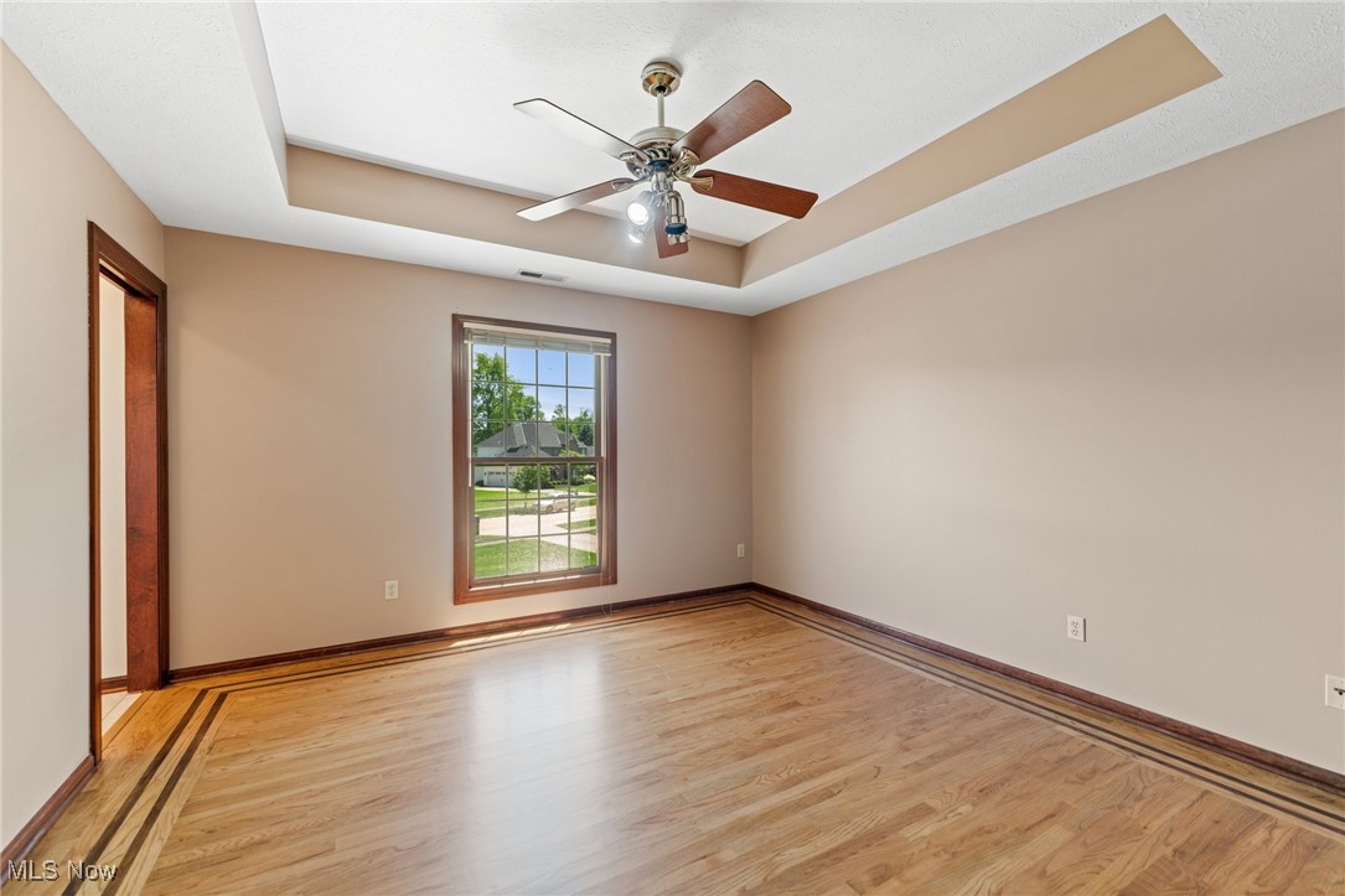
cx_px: 672
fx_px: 523
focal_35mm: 14
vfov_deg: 81.2
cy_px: 448
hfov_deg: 104.3
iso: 640
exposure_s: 1/160
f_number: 2.8
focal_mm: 14
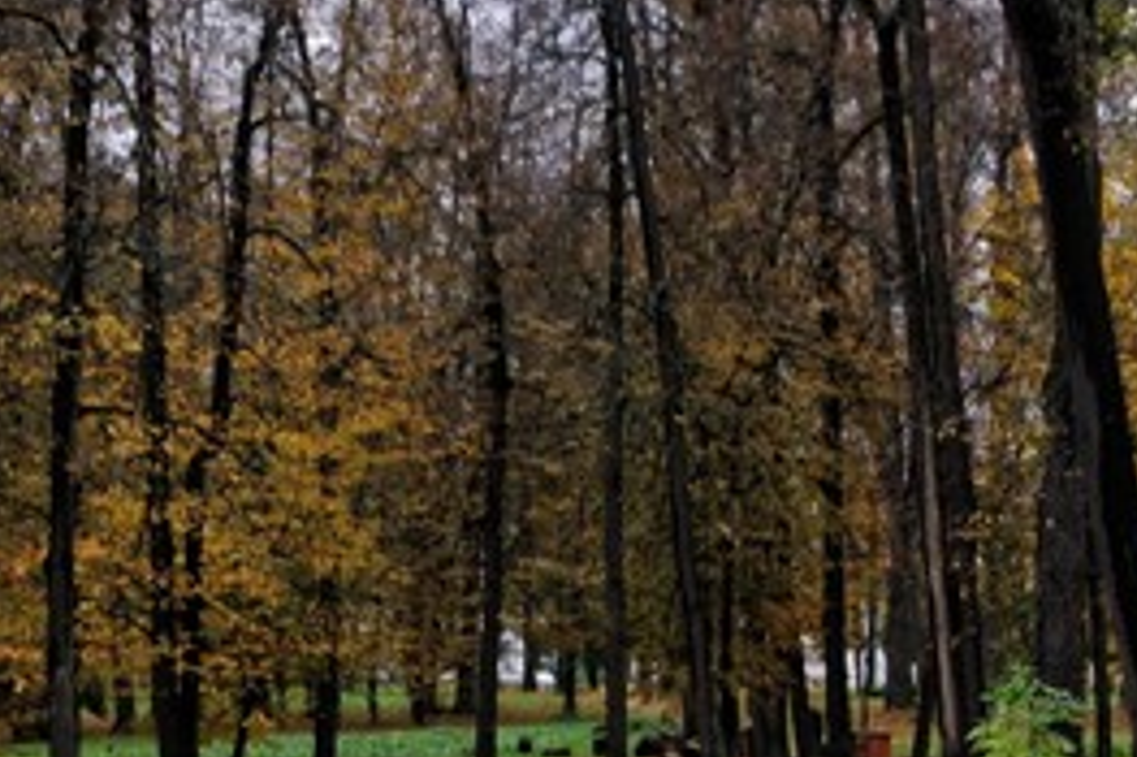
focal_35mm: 123
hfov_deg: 16.2
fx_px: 3882
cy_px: 941
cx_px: 1245
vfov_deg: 10.9
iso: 250
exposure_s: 1/250
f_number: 6.3
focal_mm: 24
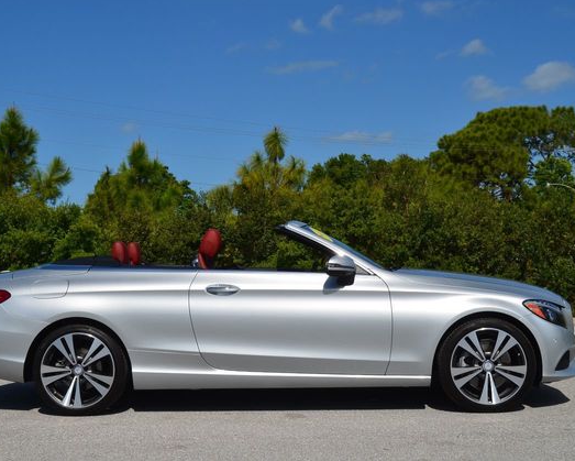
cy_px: 229
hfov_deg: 34.1
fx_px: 937
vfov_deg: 27.6
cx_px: 268
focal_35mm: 55
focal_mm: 32
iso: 100
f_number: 13
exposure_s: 1/200
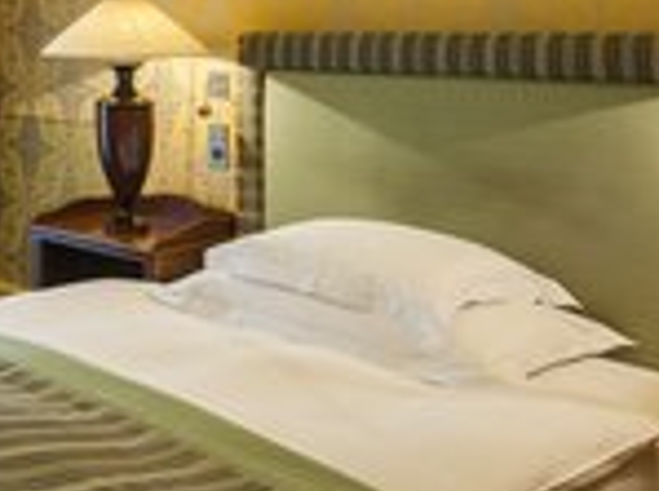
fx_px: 1121
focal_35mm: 59
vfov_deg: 23.9
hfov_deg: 29.9
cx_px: -40
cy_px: 31
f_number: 8
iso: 200
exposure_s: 1/2
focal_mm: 19
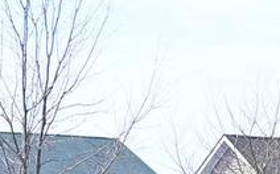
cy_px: 386
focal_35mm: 312
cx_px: 573
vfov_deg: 4.1
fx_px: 2378
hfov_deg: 6.5
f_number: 4.5
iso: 100
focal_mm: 30
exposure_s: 1/500
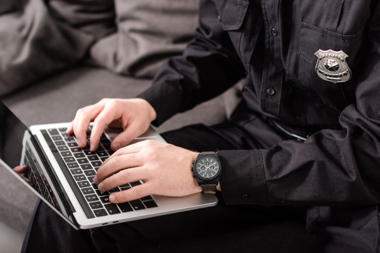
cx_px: 190
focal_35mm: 50
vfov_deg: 27.0
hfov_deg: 39.6
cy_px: 126
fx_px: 528
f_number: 3.5
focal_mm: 50
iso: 500
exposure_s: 1/250
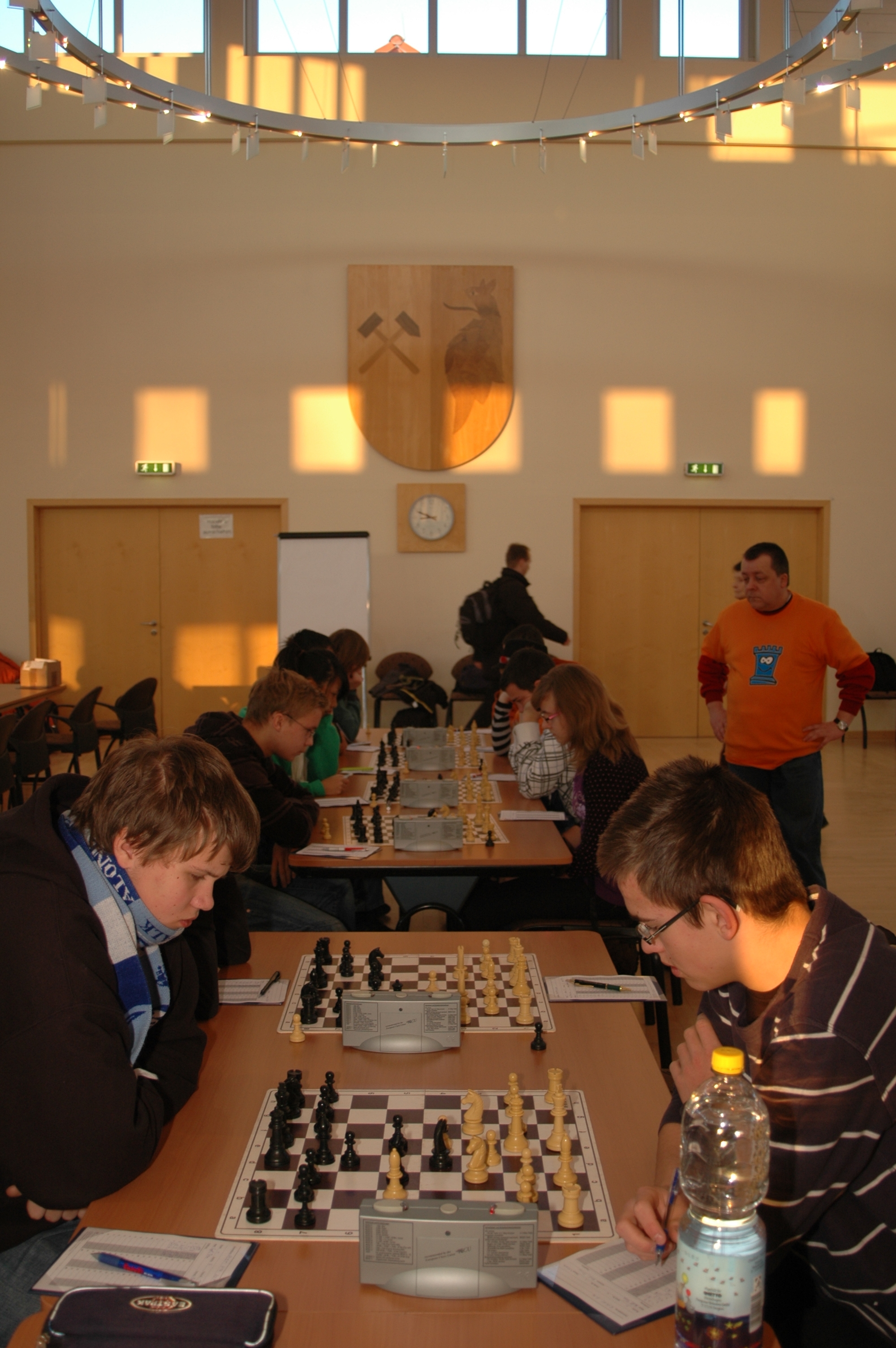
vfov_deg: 53.2
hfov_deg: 36.8
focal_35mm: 36
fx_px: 1346
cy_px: 674
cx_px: 448
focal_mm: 24
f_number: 4
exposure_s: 1/60
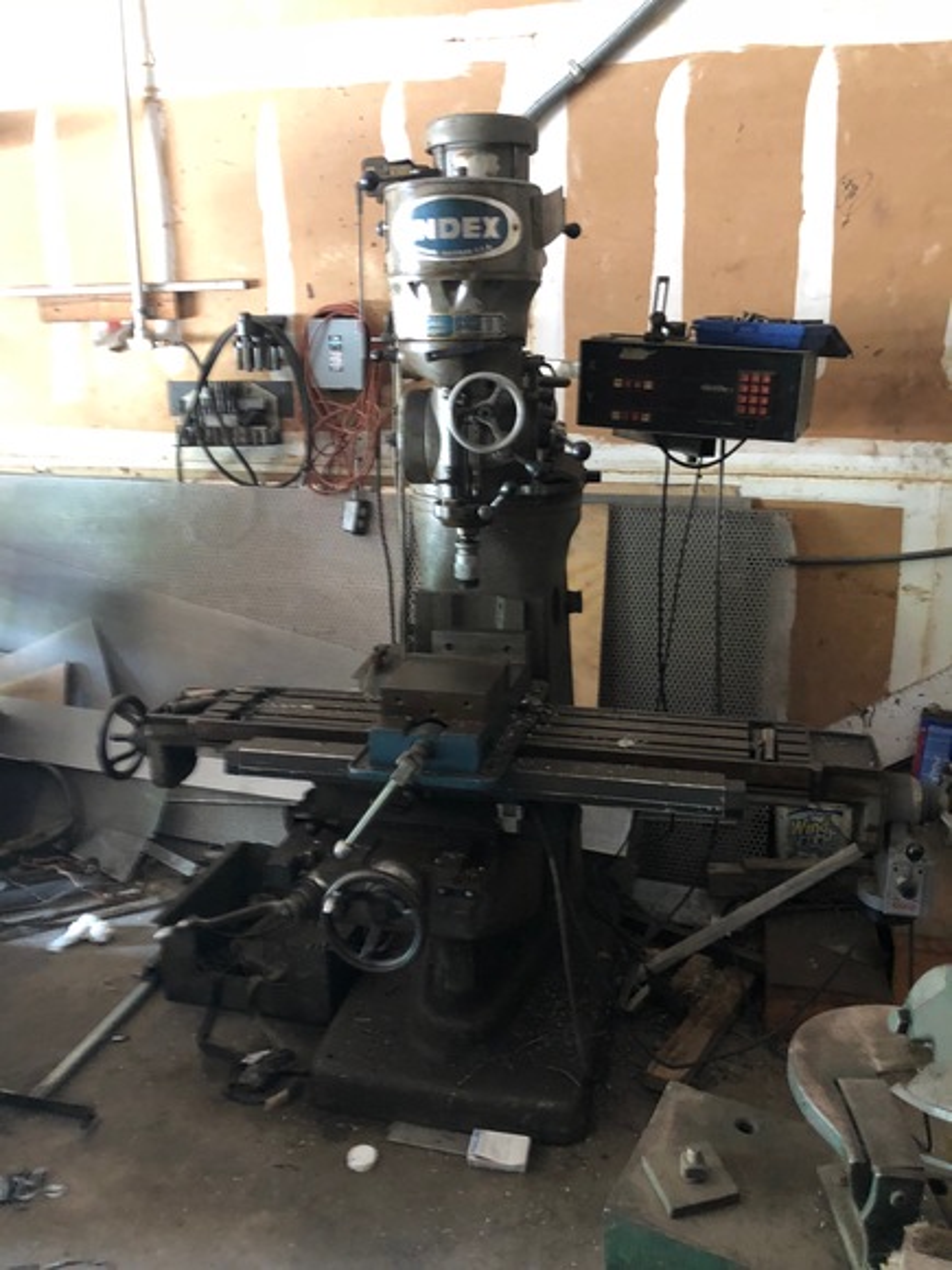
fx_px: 1027
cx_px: 476
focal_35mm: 28
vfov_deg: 63.4
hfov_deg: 49.7
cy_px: 635
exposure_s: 1/5
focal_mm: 4
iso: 100
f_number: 1.8
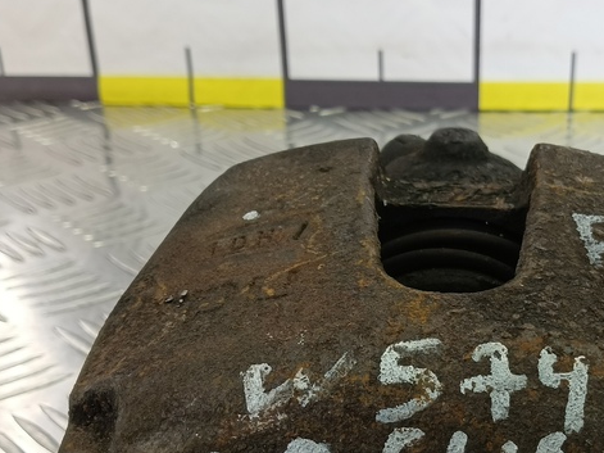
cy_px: 412
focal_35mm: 50
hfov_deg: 37.3
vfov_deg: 28.0
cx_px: 454
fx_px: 872
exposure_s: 1/50
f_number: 1.6
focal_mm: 4.11
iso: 101
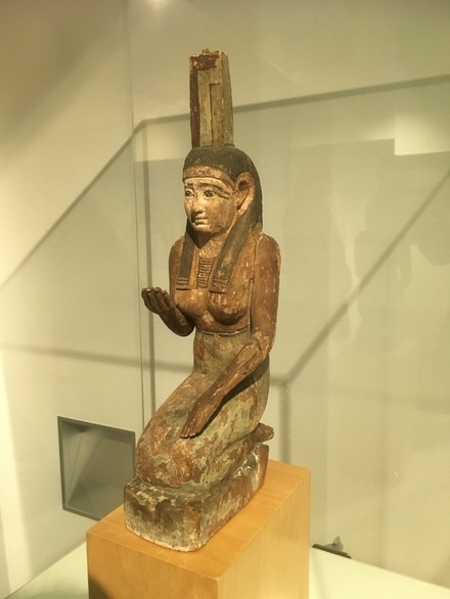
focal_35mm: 29
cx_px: 225
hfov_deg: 48.3
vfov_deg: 61.6
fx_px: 502
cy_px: 300
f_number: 2.2
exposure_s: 1/33
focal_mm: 4.15
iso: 250
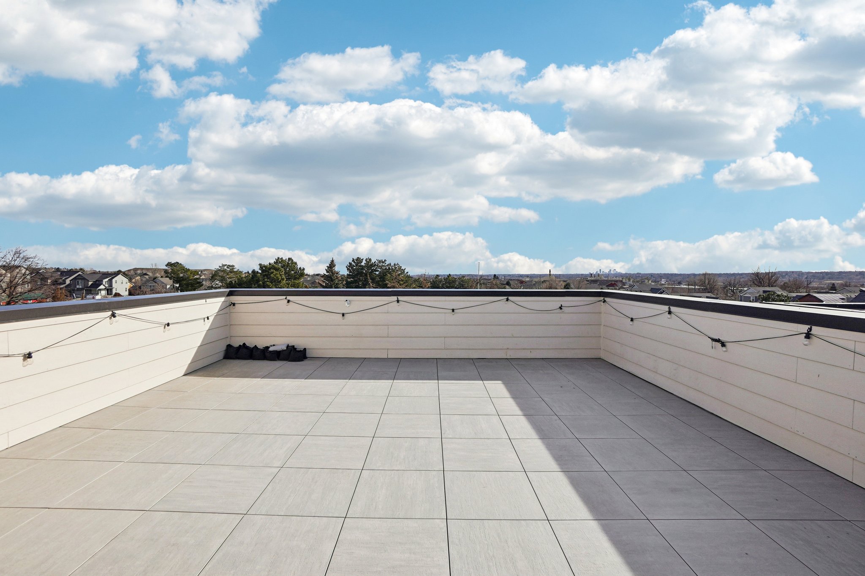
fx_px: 360
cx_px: 432
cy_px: 288
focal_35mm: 15
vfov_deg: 77.3
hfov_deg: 100.4
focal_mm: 10
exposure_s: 1/500
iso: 100
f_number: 8
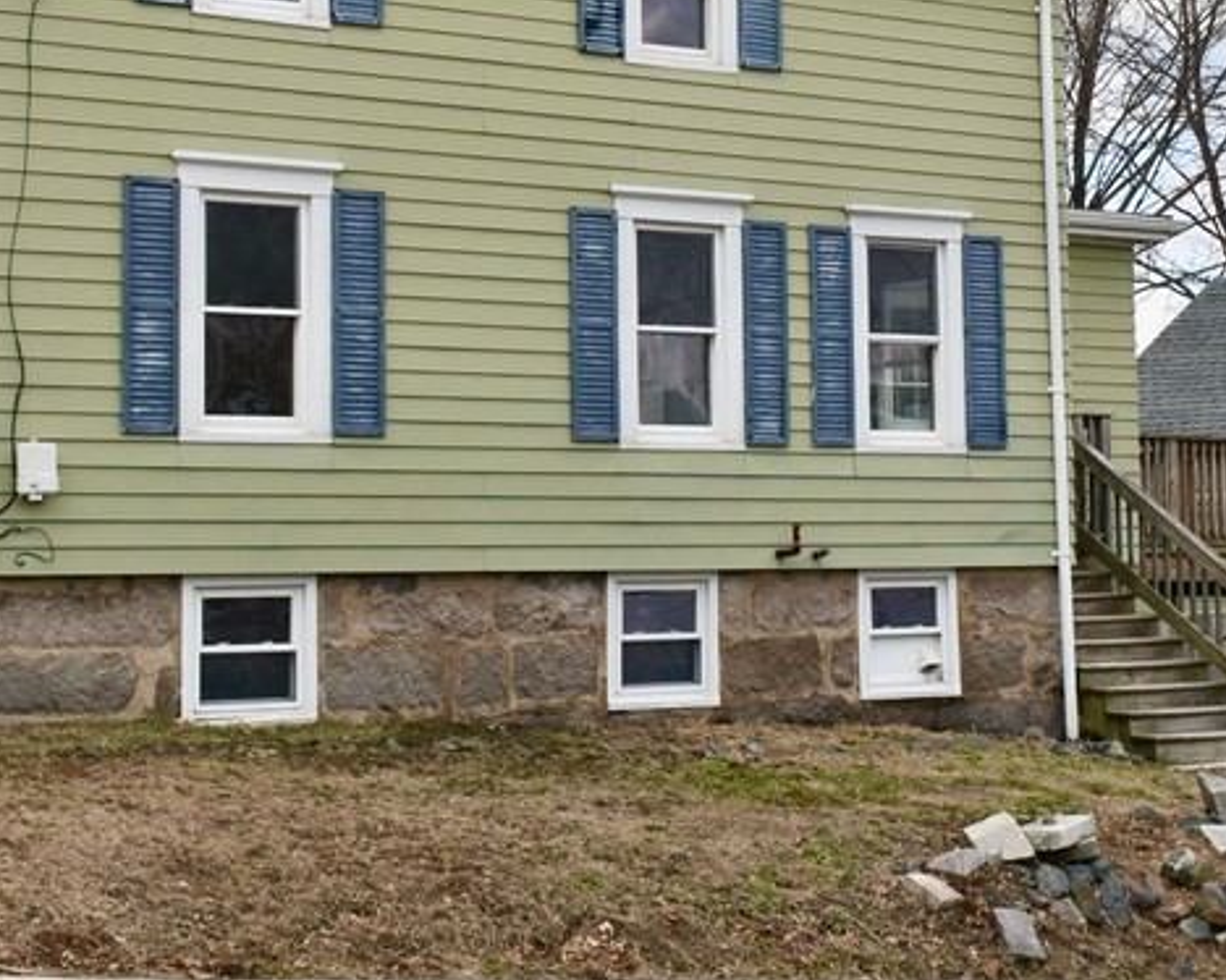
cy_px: 248
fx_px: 2684
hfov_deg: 25.7
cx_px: 650
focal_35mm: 74
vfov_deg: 20.5
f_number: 8
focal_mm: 24
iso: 320
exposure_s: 1/500
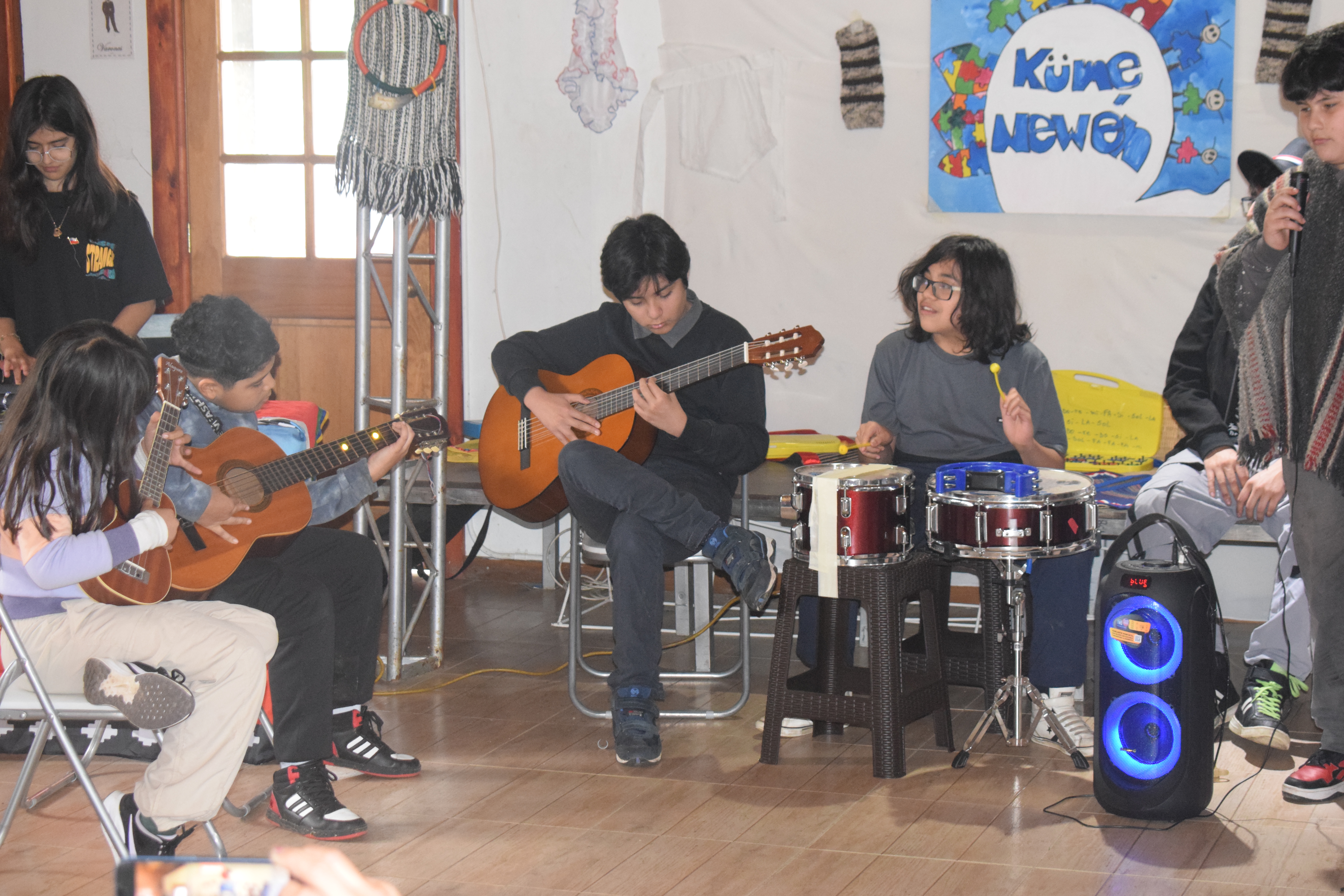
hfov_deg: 26.0
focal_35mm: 78
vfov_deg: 17.5
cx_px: 672
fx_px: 2912
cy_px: 448
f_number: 5.6
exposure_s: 1/60
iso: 3200
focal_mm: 52
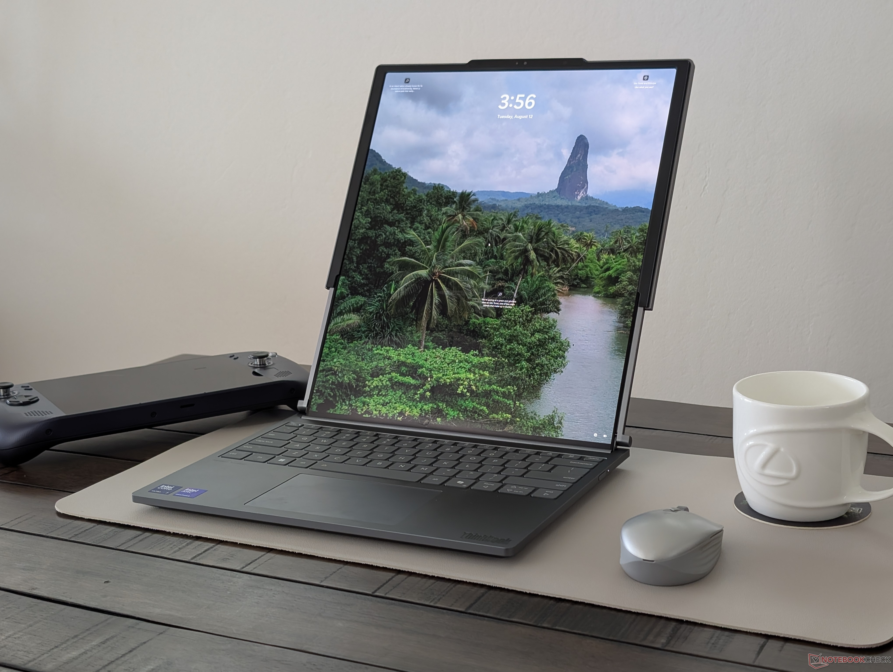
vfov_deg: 29.7
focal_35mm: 49
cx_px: 446
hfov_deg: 38.9
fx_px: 1266
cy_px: 336
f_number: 1.68
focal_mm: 6.9
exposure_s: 1/58.9
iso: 79
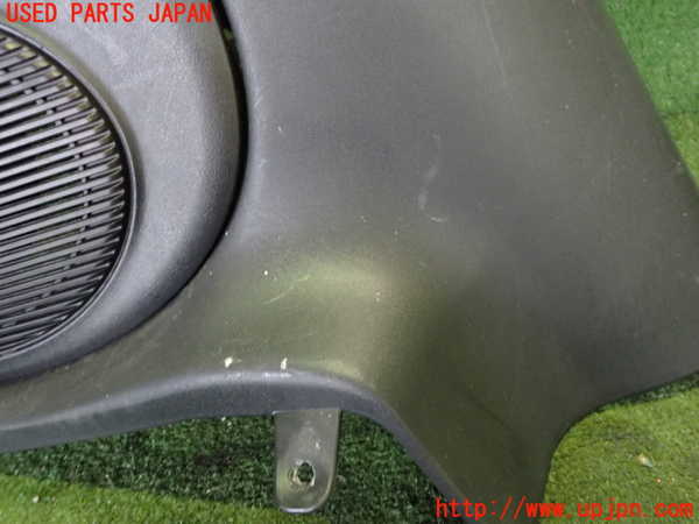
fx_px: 606
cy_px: 262
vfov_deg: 46.8
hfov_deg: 60.0
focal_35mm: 30
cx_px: 350
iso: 800
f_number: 2.3
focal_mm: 5.4
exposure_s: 1/30
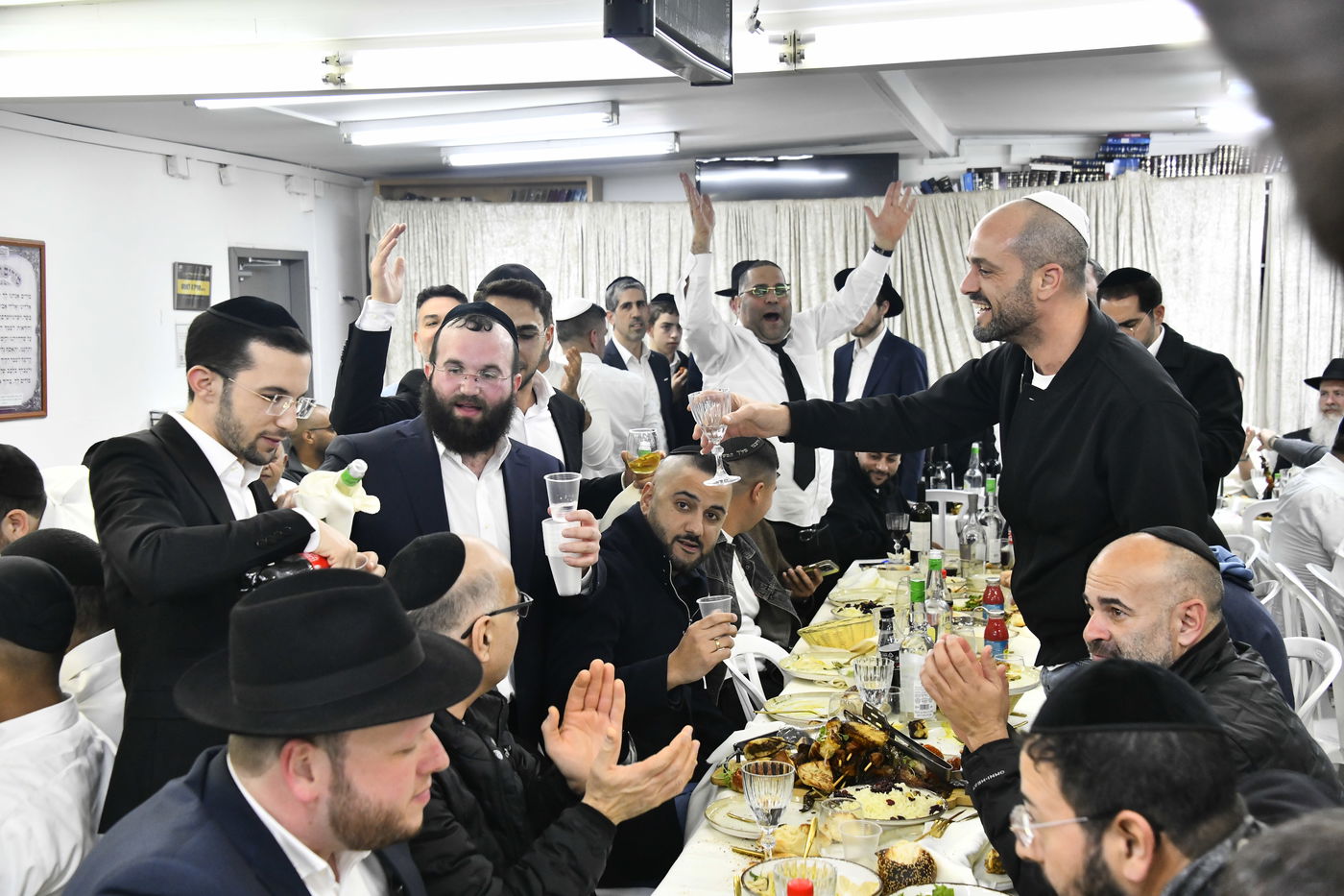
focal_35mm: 45
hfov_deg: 43.6
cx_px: 672
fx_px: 1680
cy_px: 448
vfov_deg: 29.9
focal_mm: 45
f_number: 5.6
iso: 2000
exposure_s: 1/200
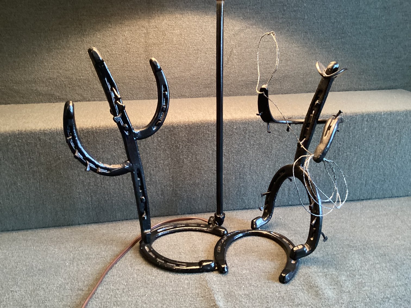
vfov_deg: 45.4
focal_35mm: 31
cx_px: 206
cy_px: 154
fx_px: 368
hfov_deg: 58.3
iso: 320
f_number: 2.4
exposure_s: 1/33
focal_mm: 3.3
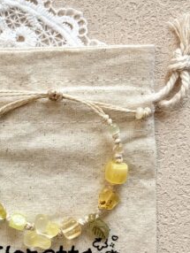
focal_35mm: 96
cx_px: 5
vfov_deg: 20.4
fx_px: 702
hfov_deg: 15.2
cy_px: 156
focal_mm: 6.76
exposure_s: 1/255
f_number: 1.78
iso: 64
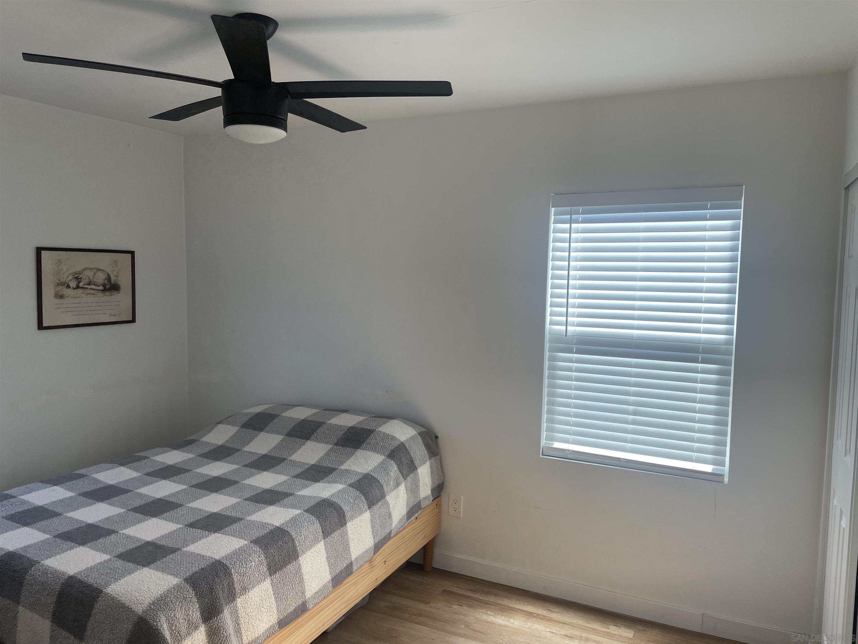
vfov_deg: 53.1
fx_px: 644
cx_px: 429
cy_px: 322
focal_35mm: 26
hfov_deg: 67.3
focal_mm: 4.2
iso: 32
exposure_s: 1/121
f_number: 1.6
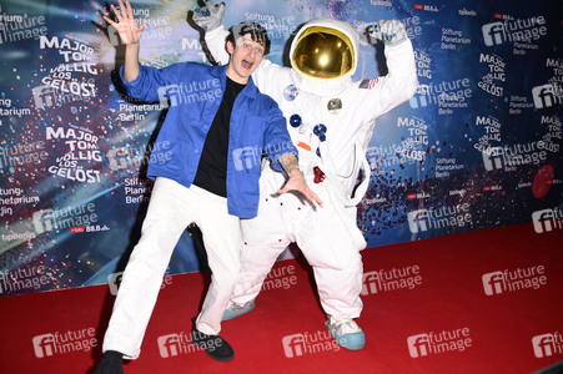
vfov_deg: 46.3
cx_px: 282
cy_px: 187
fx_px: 438
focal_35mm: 28
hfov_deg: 65.5
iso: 500
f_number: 5.6
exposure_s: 1/160
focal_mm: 28
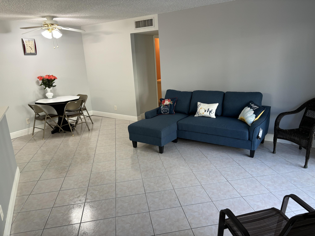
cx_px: 158
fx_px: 237
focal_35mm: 26
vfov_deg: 53.1
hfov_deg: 67.3
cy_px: 118
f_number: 1.6
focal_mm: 5.96
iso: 100
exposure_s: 1/60
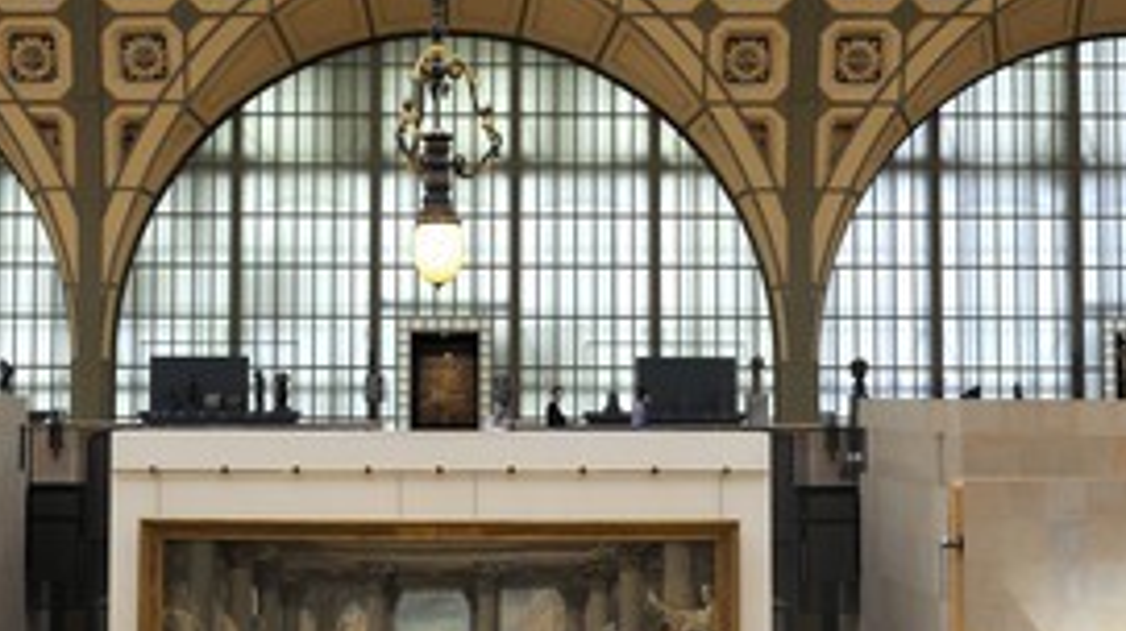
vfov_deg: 23.0
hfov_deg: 39.7
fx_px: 1551
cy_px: 332
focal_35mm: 52
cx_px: 440
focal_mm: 32
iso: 400
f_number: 4
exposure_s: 1/60
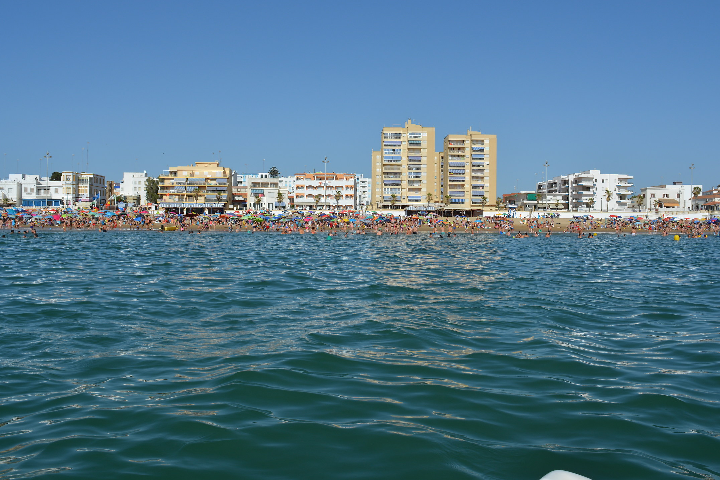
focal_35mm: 30
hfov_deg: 61.9
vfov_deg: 43.6
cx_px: 369
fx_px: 600
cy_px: 242
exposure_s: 1/400
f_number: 10
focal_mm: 18
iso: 100
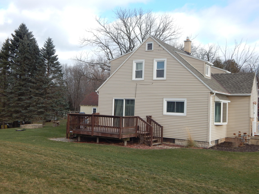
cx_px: 130
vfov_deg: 37.7
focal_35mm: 38
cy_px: 97
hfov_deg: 49.0
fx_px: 284
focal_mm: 6.8
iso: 125
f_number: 3.4
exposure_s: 1/500
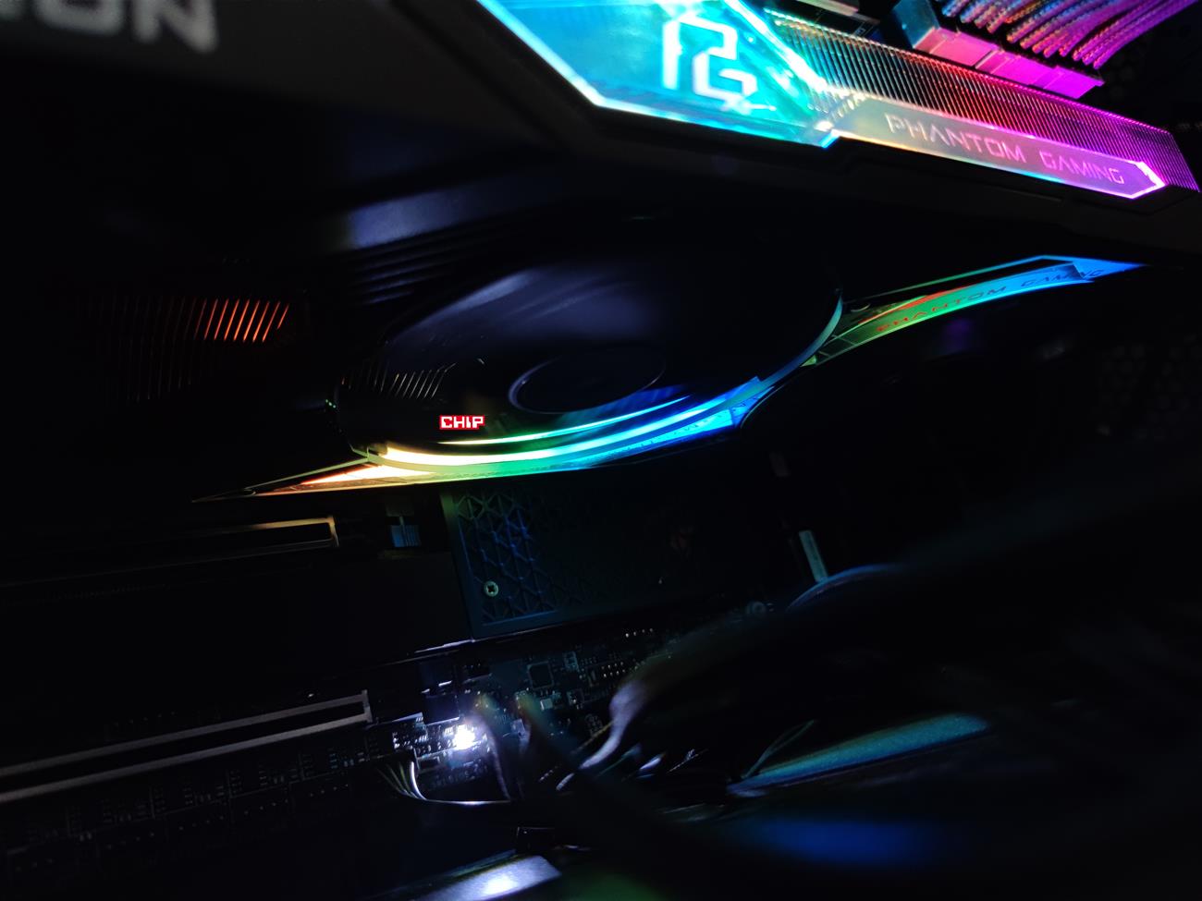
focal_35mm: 25
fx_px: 868
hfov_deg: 69.4
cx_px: 601
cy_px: 450
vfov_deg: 54.9
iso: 445
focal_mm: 6.78
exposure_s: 1/50
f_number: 1.85
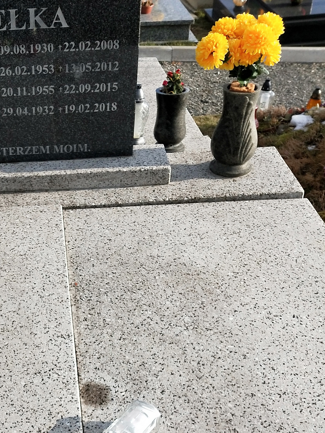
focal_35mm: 47
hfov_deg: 29.2
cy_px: 361
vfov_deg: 38.5
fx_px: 588
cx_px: 12
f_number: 1.7
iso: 33
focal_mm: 3.99
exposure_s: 1/1404
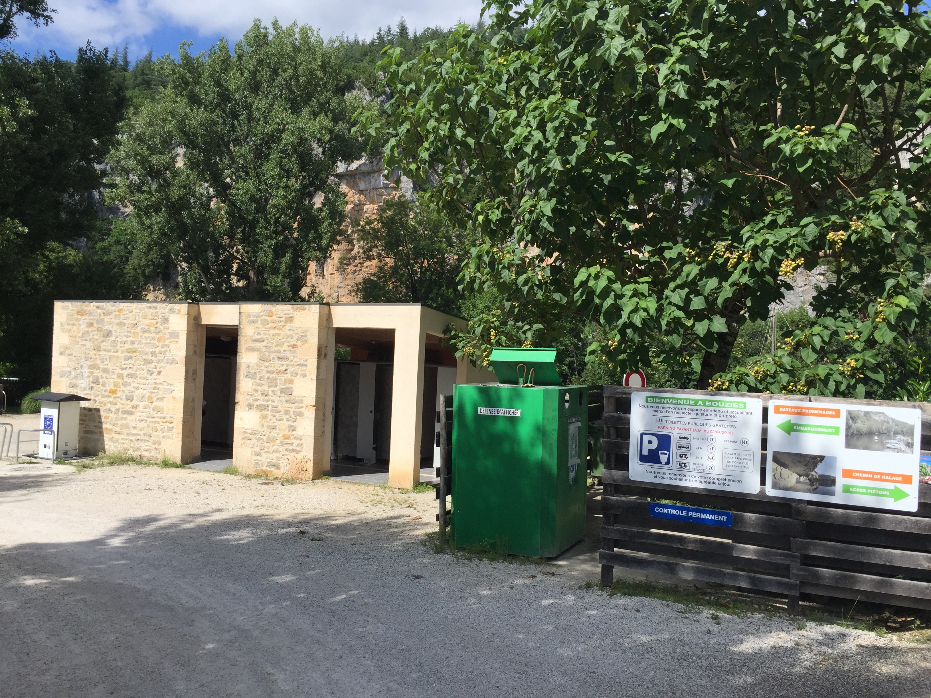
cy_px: 349
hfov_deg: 61.7
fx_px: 780
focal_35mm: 29
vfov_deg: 48.2
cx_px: 466
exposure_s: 1/2639
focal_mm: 4.15
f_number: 2.2
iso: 32
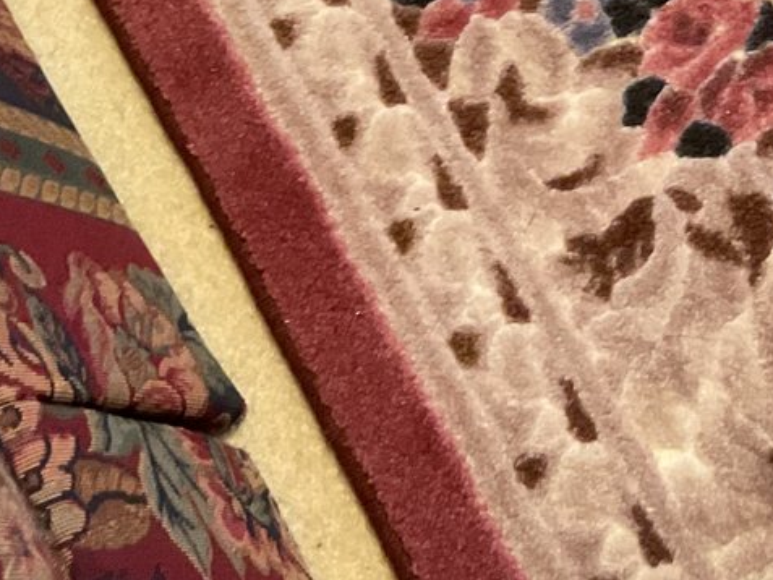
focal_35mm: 92
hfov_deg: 19.9
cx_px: 955
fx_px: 2055
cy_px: -210
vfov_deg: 15.2
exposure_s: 1/40
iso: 320
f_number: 1.8
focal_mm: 3
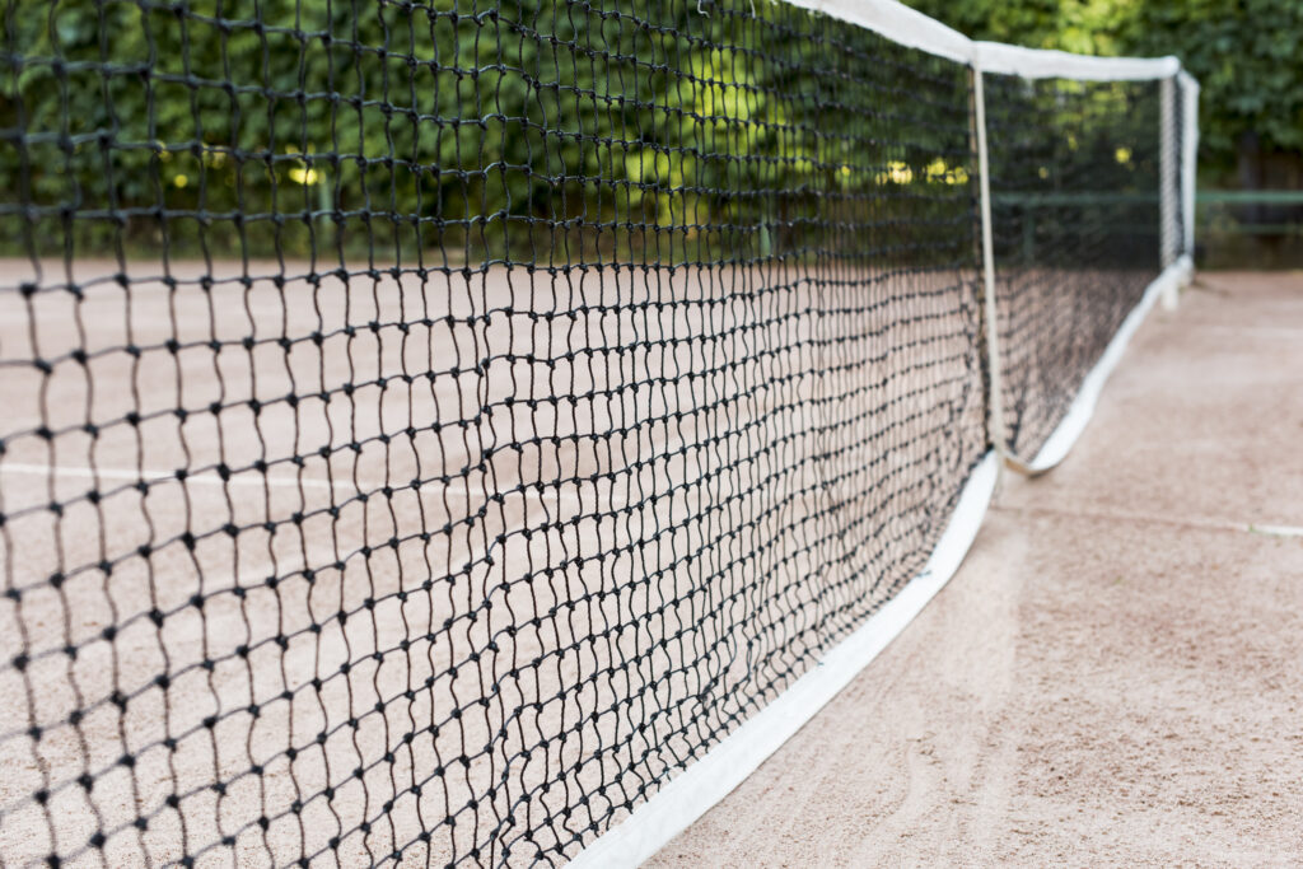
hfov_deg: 39.6
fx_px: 1810
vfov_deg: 27.0
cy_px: 434
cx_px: 652
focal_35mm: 50
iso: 250
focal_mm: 50
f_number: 4
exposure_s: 1/160
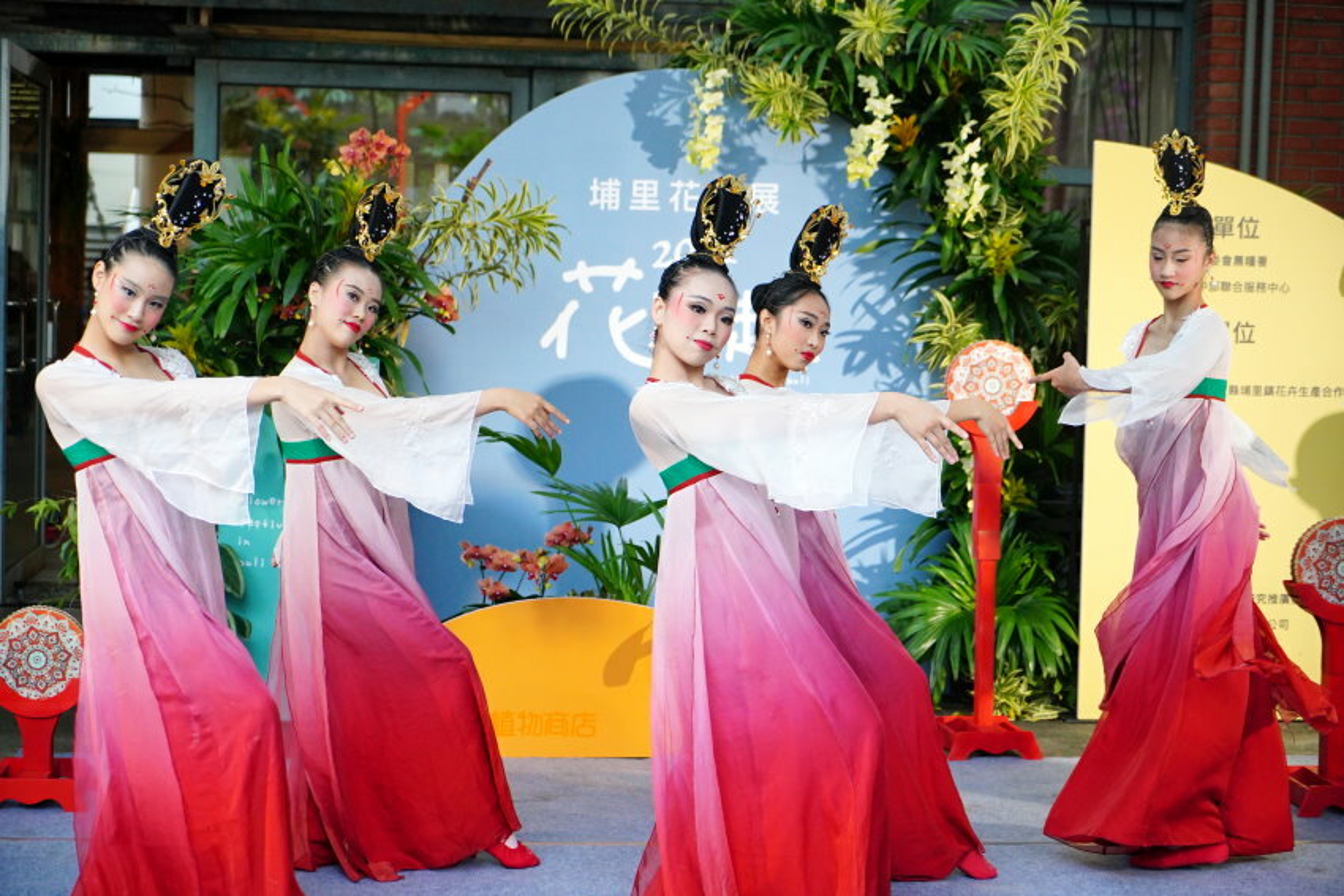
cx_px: 672
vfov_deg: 19.5
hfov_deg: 28.8
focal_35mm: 70
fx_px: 2614
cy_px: 448
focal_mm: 70
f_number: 4
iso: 3200
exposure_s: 1/1250
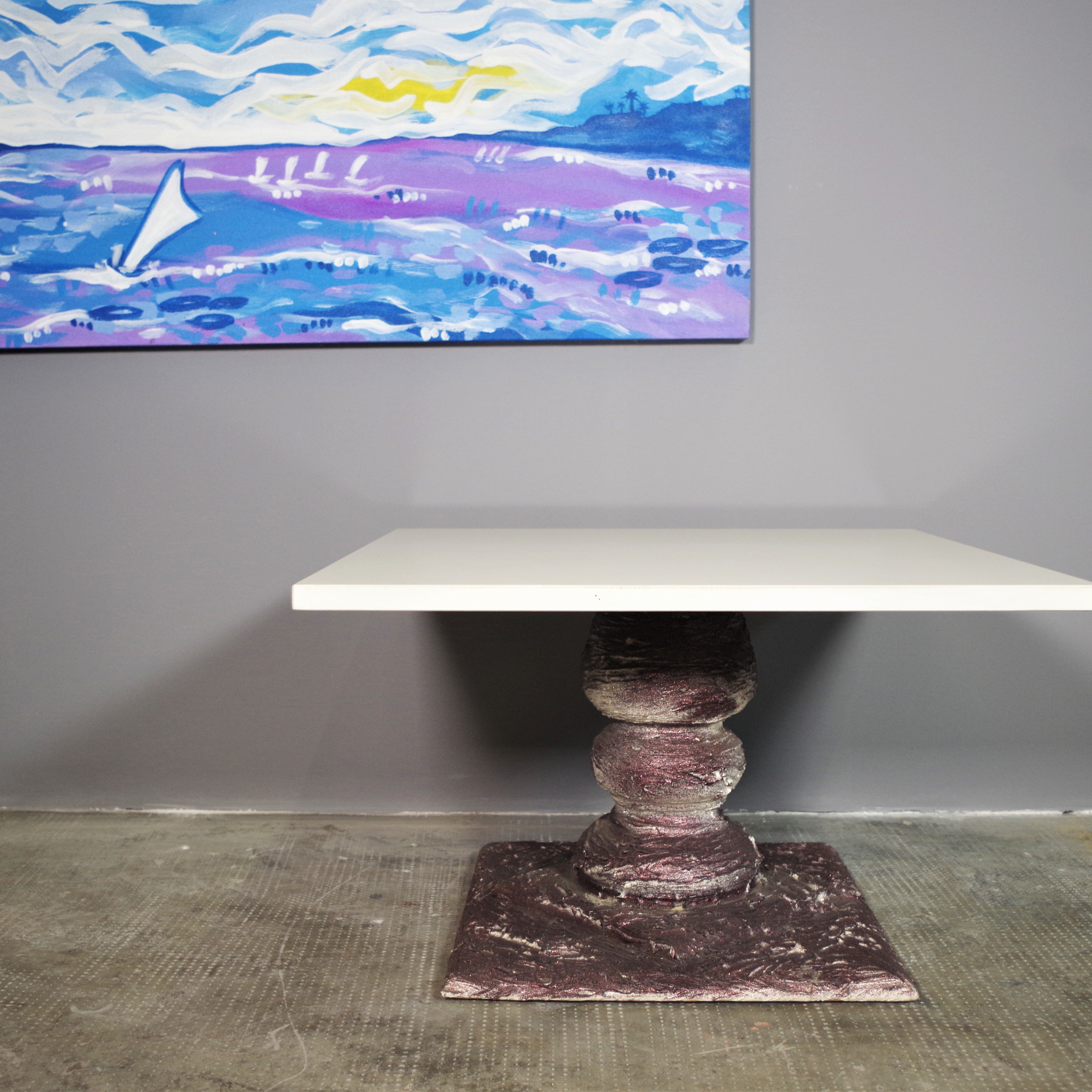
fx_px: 1392
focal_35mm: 39
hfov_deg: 42.8
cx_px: 545
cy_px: 536
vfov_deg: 42.8
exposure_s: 1/60
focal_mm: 20
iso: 400
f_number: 4
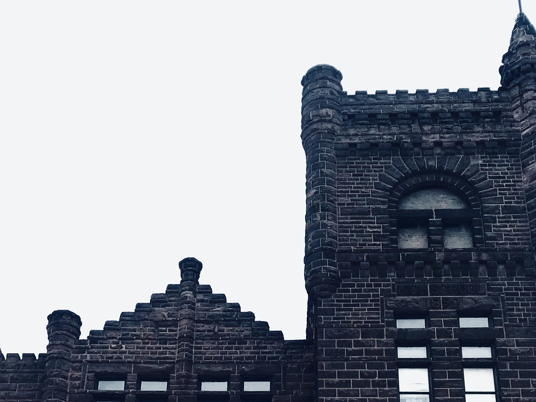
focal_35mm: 61
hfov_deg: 31.7
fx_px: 944
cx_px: 252
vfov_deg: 22.7
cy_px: 437
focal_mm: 3.99
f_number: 1.8
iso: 20
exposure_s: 1/748
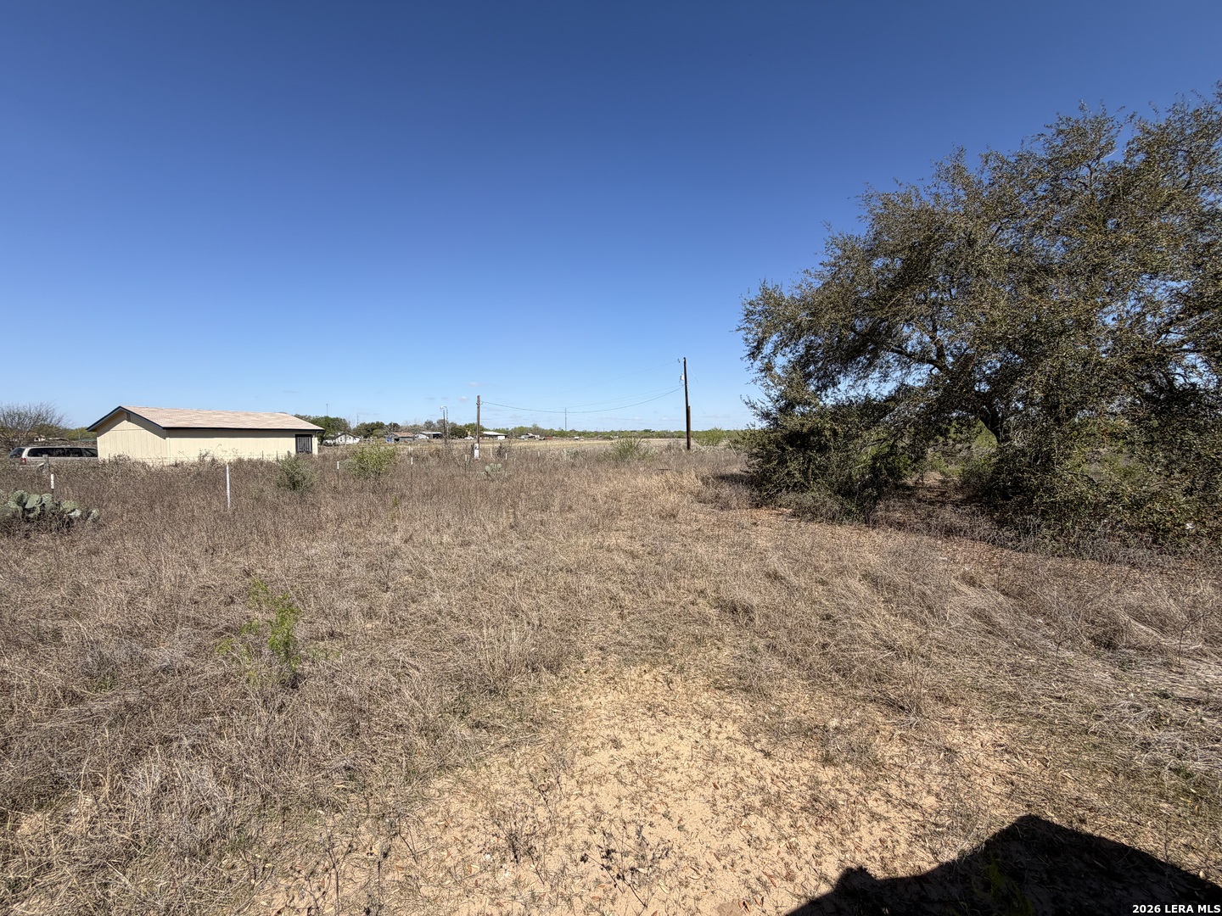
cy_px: 458
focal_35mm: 14
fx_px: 494
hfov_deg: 102.1
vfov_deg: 85.7
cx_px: 611
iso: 20
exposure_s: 1/864
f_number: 2.2
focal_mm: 2.22
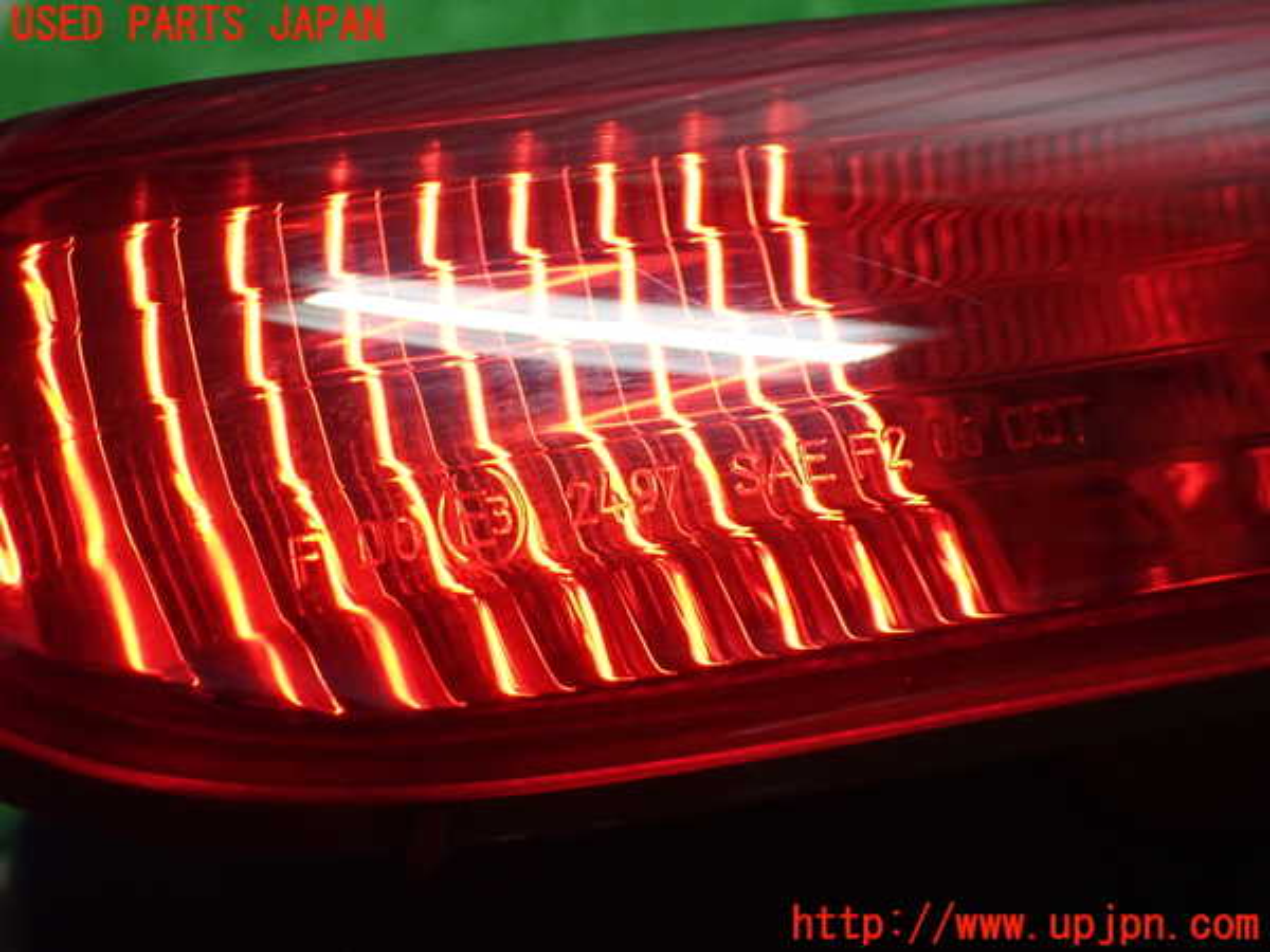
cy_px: 476
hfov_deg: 31.2
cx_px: 635
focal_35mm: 62
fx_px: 2275
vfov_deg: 23.7
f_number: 3.6
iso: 800
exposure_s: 1/40
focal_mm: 11.09
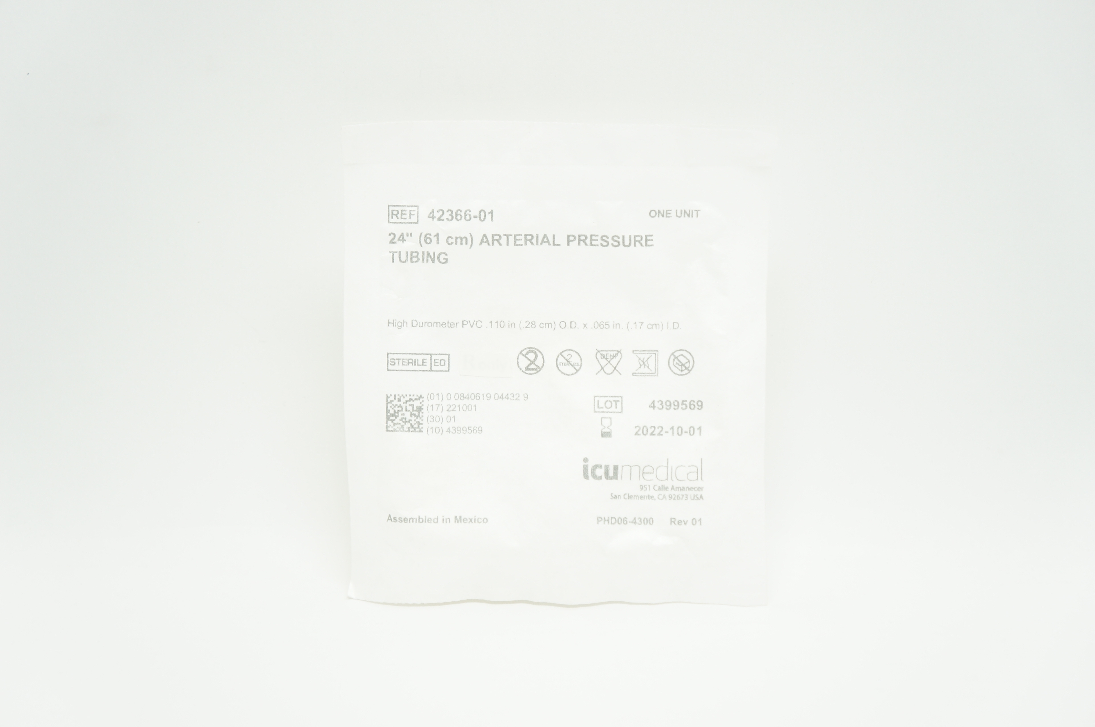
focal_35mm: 51
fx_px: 1550
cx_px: 548
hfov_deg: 38.9
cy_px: 364
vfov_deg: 26.4
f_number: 4.5
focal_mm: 34
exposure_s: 1/100
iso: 400
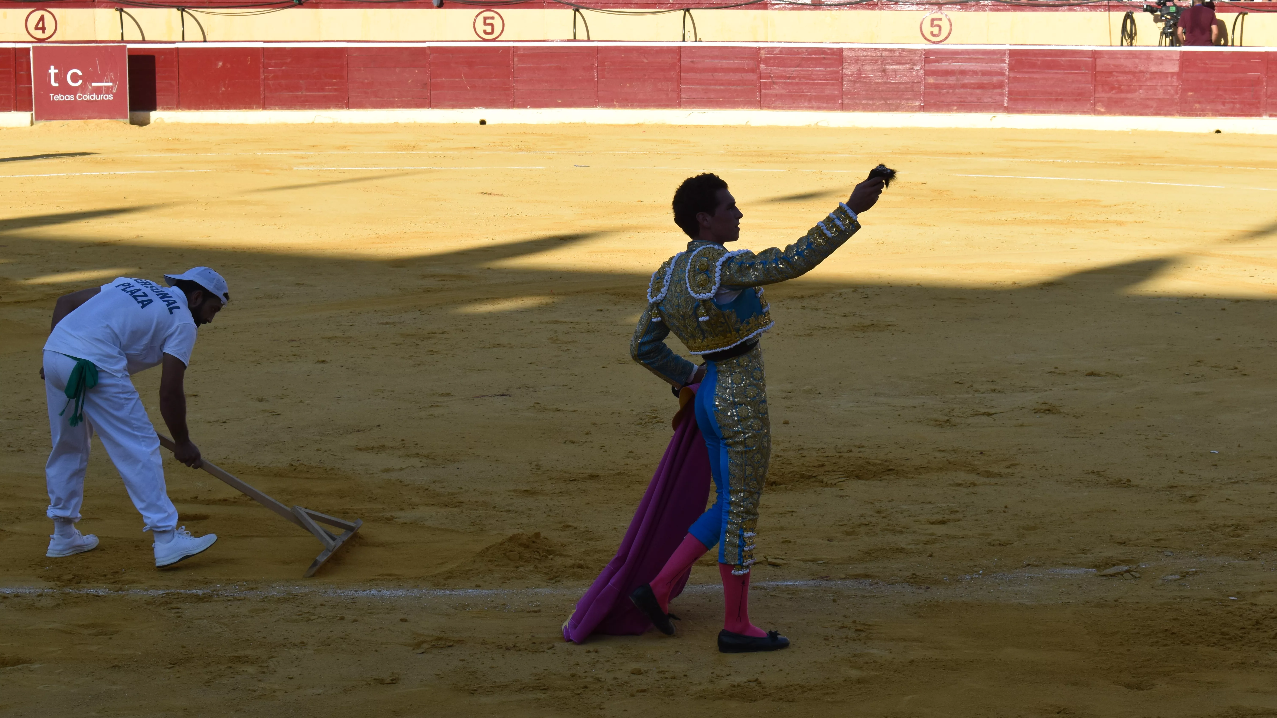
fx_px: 2930
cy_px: 337
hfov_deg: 24.6
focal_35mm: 87
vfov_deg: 14.0
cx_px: 638
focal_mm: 55
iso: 400
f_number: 11
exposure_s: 1/500
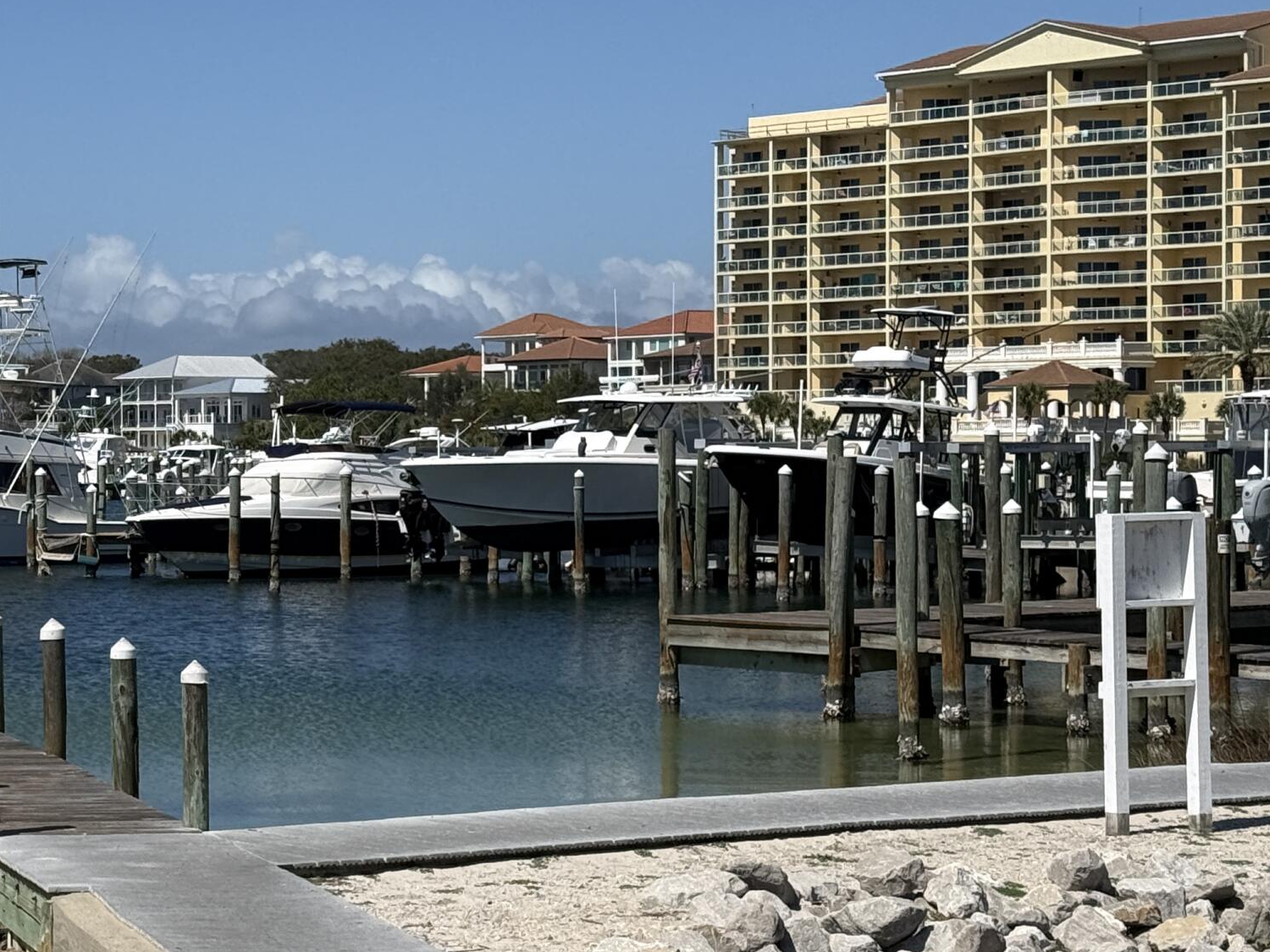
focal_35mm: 96
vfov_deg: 15.4
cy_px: 459
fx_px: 3522
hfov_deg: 20.0
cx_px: 93
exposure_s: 1/11364
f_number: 1.78
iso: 80
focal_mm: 6.76
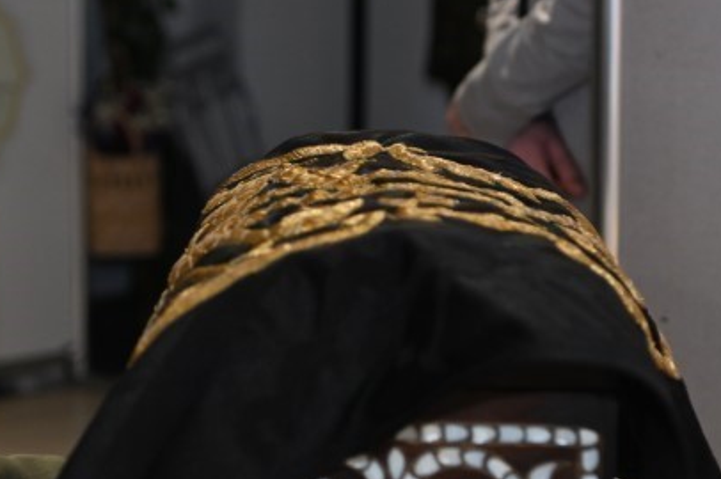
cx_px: 204
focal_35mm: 142
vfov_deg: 9.6
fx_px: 2842
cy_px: 206
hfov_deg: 14.4
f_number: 2.8
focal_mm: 50
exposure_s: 1/200
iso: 800
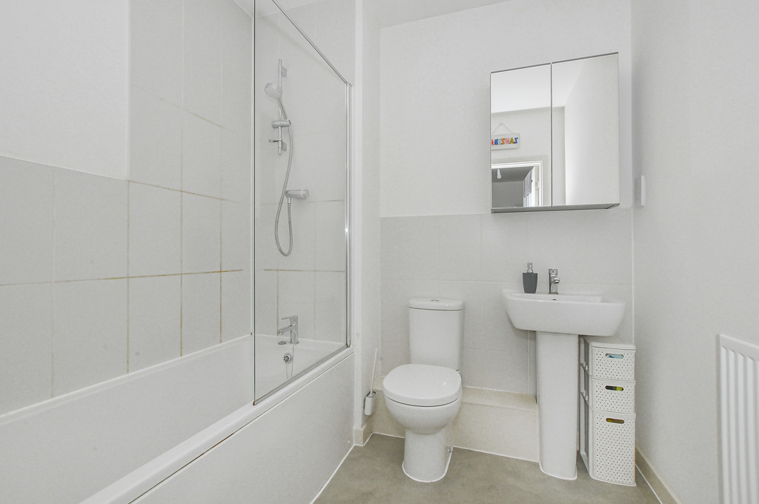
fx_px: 316
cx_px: 380
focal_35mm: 15
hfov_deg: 100.5
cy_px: 252
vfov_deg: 77.2
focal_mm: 10
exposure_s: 1/8
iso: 400
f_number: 18
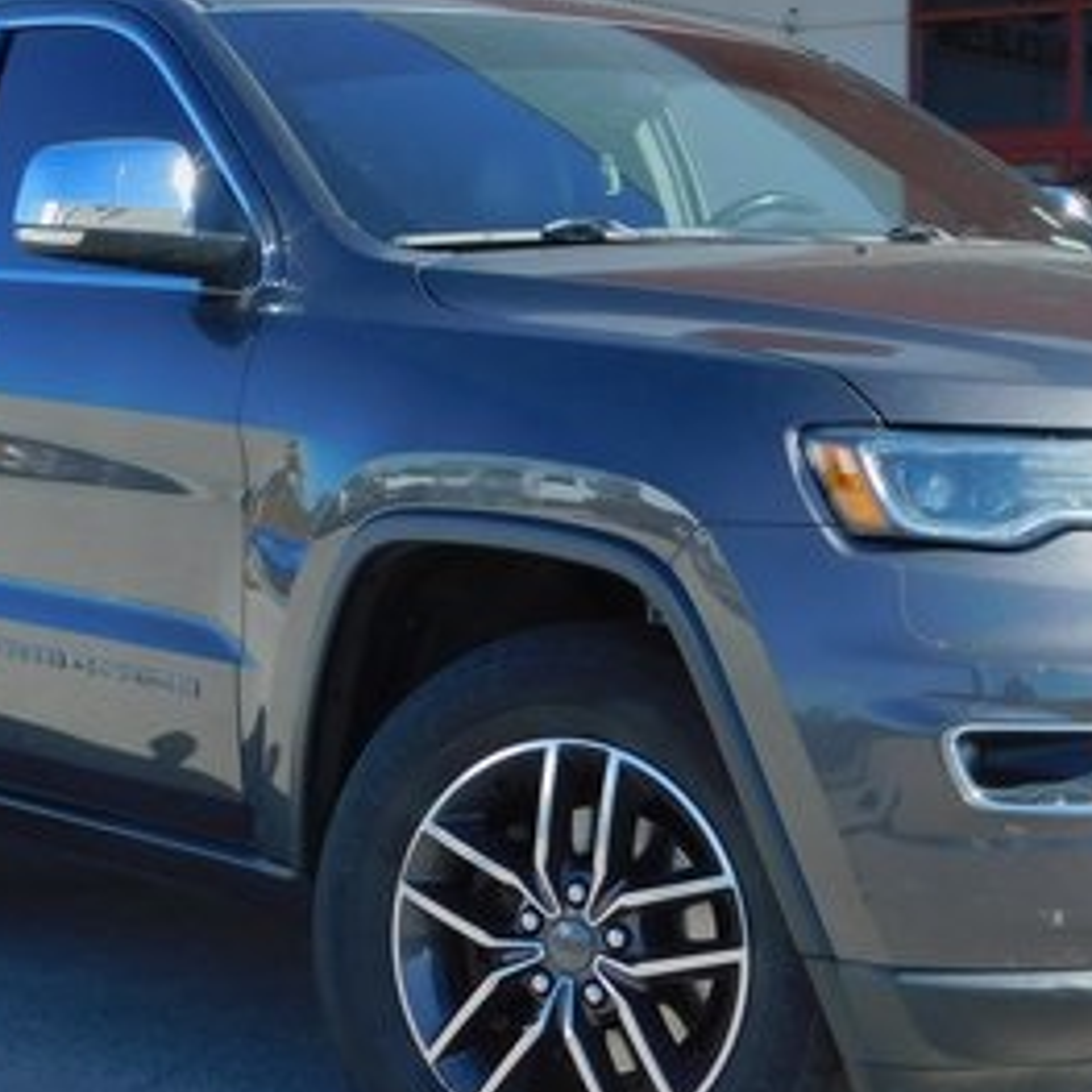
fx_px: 3069
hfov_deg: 20.1
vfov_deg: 20.2
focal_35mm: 86
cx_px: 673
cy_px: 540
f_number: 3.6
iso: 125
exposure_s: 1/500
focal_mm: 7.1
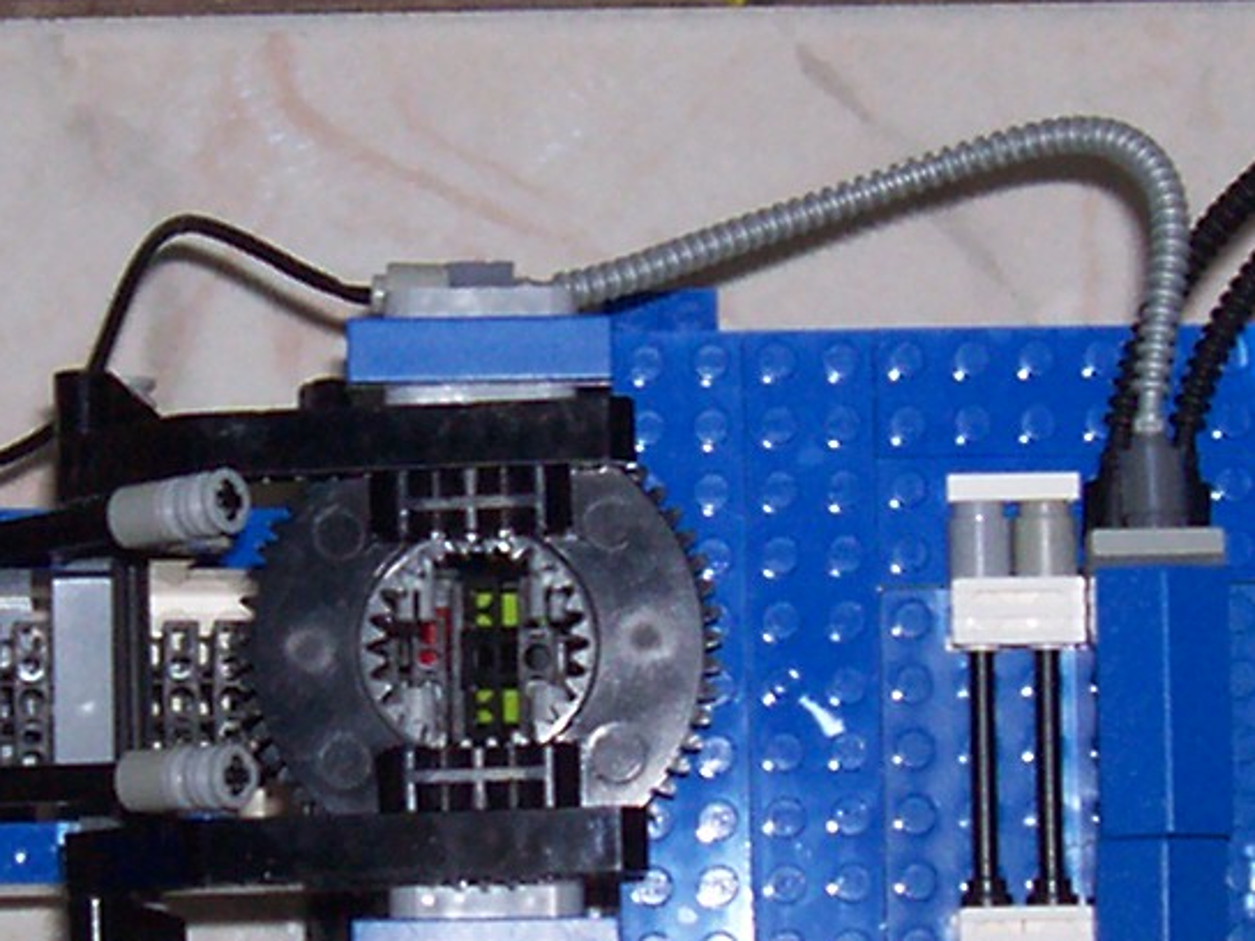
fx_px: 5221
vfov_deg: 10.3
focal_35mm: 144
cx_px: 584
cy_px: 607
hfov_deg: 13.7
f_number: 2.7
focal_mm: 5.6
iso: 80
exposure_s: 1/64
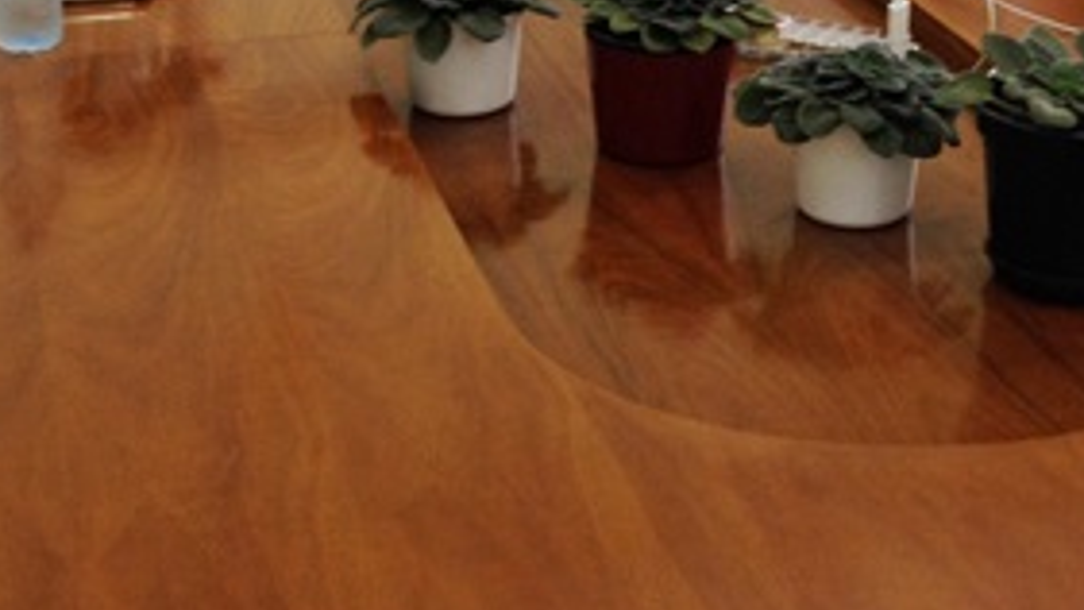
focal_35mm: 87
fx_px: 2500
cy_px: -270
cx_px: 783
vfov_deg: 13.2
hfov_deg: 24.3
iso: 50
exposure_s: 1/40
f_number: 2.4
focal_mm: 4.28
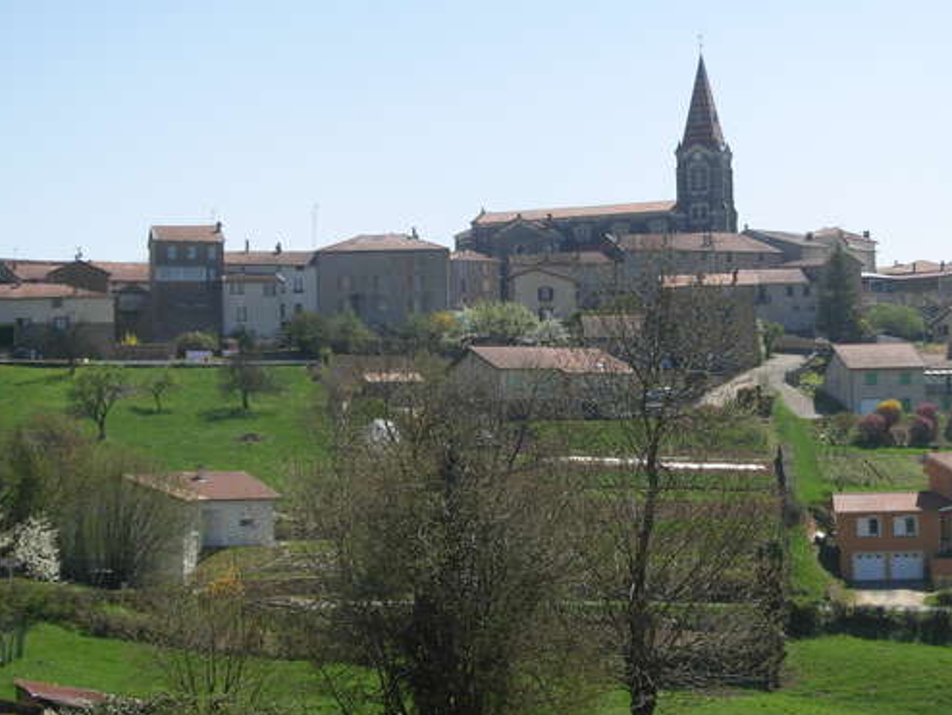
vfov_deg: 17.4
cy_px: 308
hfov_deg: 23.0
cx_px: 530
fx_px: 2339
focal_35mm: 85
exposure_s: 1/861
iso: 79
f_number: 3.5
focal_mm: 11.5
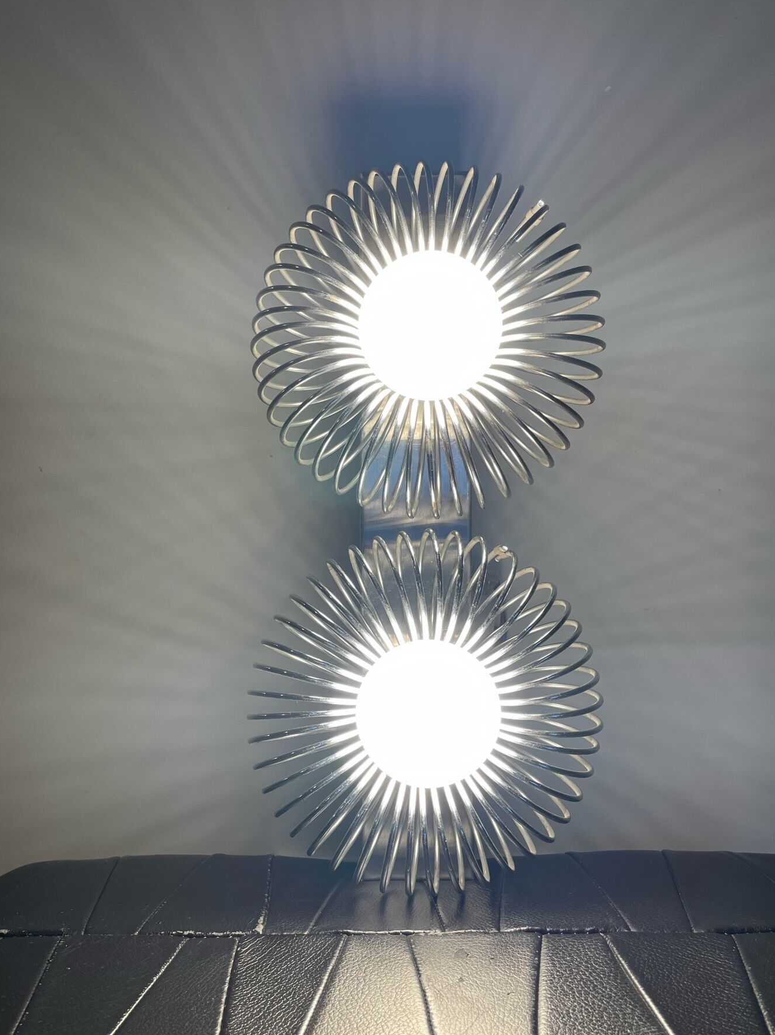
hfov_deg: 46.8
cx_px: 392
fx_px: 896
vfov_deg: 59.8
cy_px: 575
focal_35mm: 30
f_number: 1.6
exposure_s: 1/122
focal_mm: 4.2
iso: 32
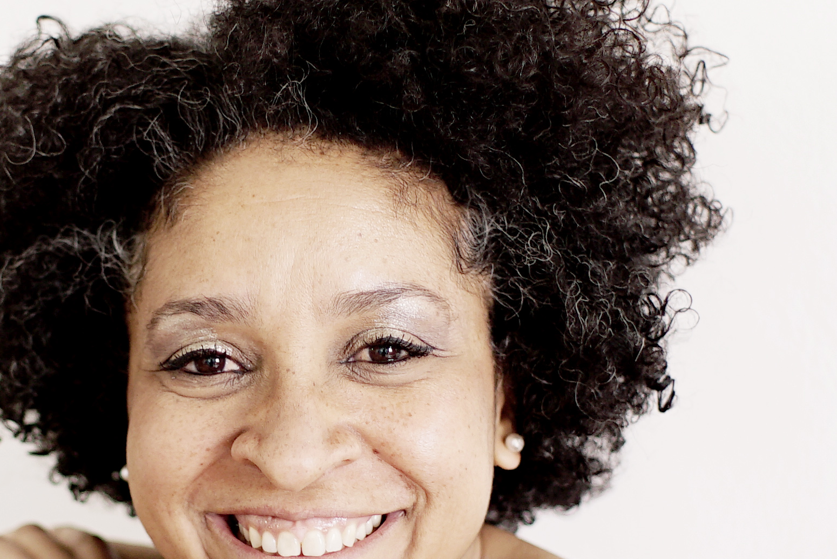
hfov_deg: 26.7
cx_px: 218
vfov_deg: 18.1
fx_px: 1744
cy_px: 395
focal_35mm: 75
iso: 250
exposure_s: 1/60
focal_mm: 28
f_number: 1.8
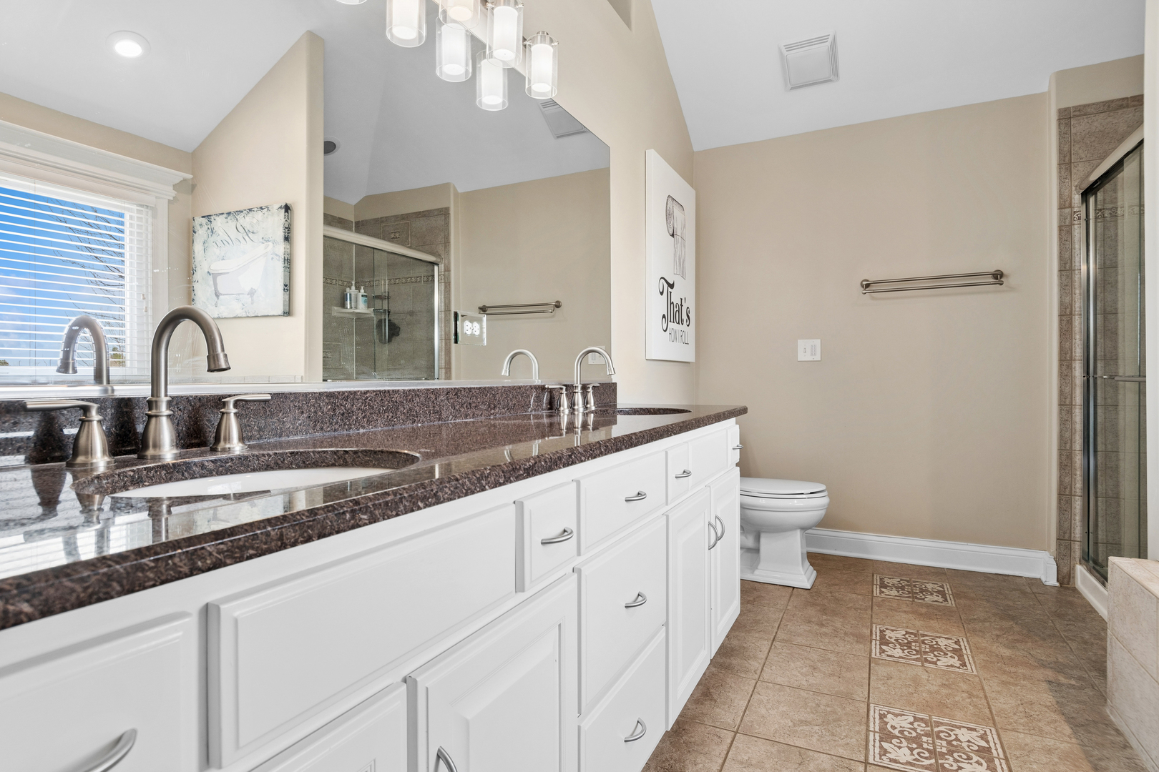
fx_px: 579
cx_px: 580
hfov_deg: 90.0
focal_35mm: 18
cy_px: 386
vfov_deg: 67.4
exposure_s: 1/20
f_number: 8
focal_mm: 12
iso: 320
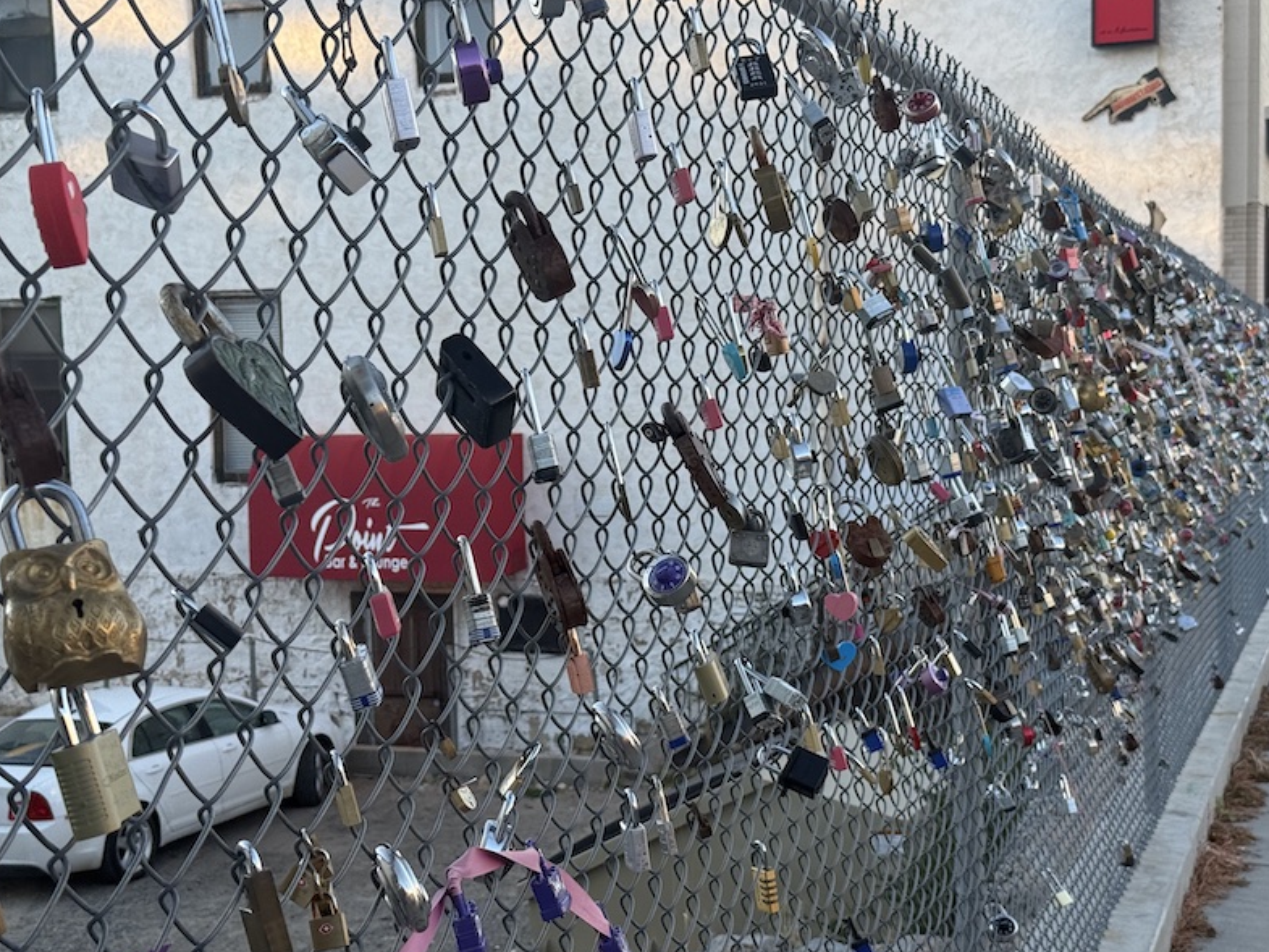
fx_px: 2017
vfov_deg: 26.6
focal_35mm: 55
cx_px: 632
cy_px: 481
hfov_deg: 34.9
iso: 64
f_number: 1.78
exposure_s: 1/398
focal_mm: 6.76
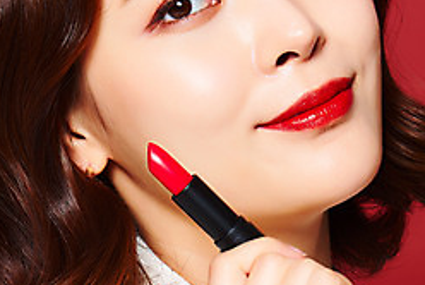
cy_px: 146
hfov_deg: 4.3
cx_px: 119
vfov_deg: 2.9
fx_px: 5709
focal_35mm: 483
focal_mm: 200
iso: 100
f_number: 16
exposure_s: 1/125
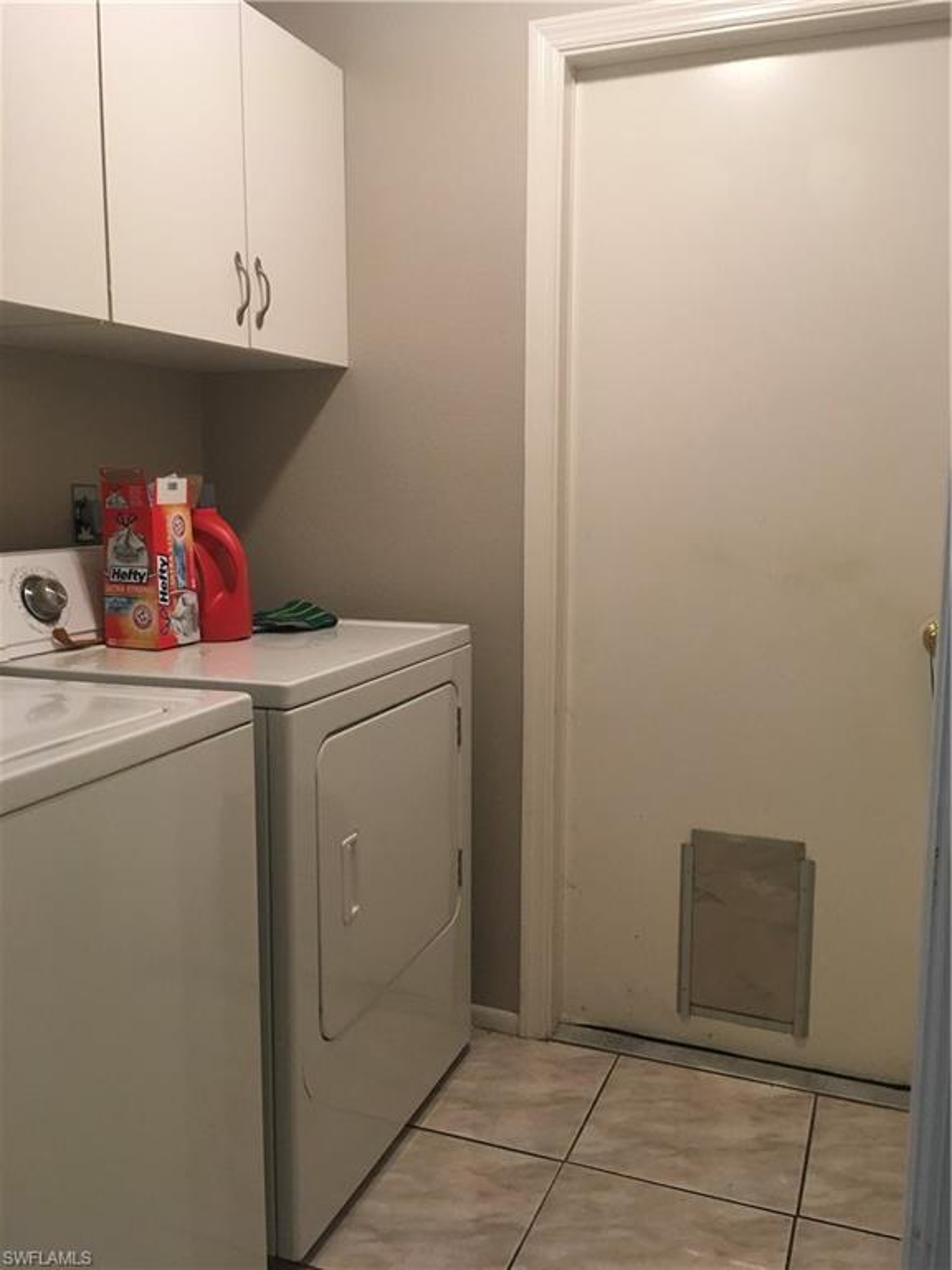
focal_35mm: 29
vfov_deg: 61.7
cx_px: 476
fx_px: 1063
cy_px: 635
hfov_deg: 48.2
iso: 100
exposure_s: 1/30
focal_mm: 4.15
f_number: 2.2
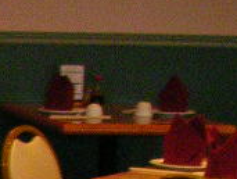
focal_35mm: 227
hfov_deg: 7.7
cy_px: 436
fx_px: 1557
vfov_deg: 6.3
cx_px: -432
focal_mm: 5.8
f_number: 2.8
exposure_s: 1/11.1
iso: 400
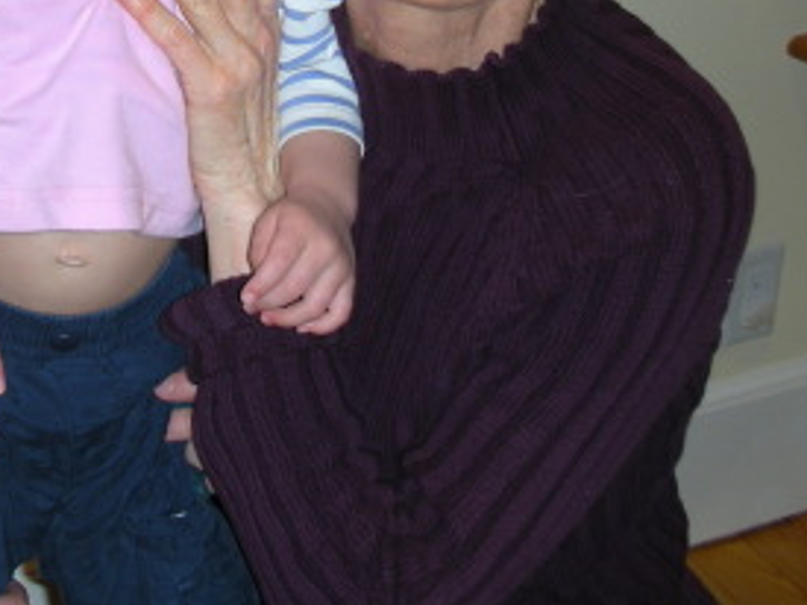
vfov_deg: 15.7
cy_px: -141
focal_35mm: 90
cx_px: 10
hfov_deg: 21.1
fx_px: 2097
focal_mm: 5.8
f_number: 2.8
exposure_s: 1/60
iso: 50
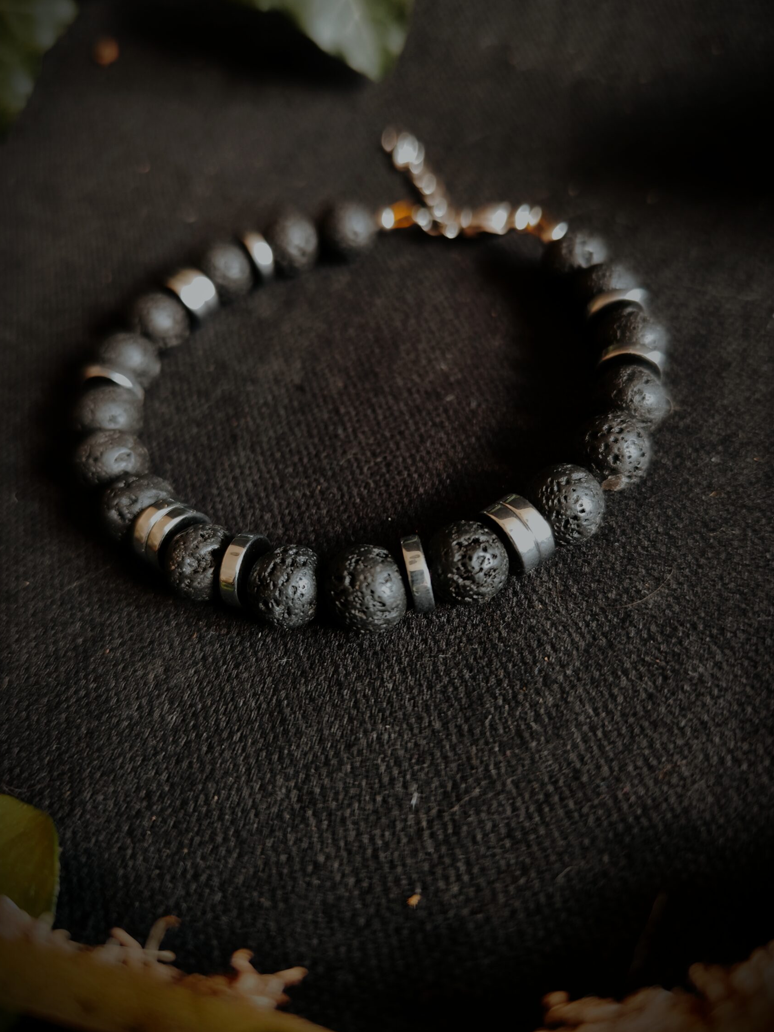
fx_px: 775
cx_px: 381
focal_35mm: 26
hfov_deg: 53.0
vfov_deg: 67.2
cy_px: 472
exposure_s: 1/25
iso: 640
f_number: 1.65
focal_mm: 6.19
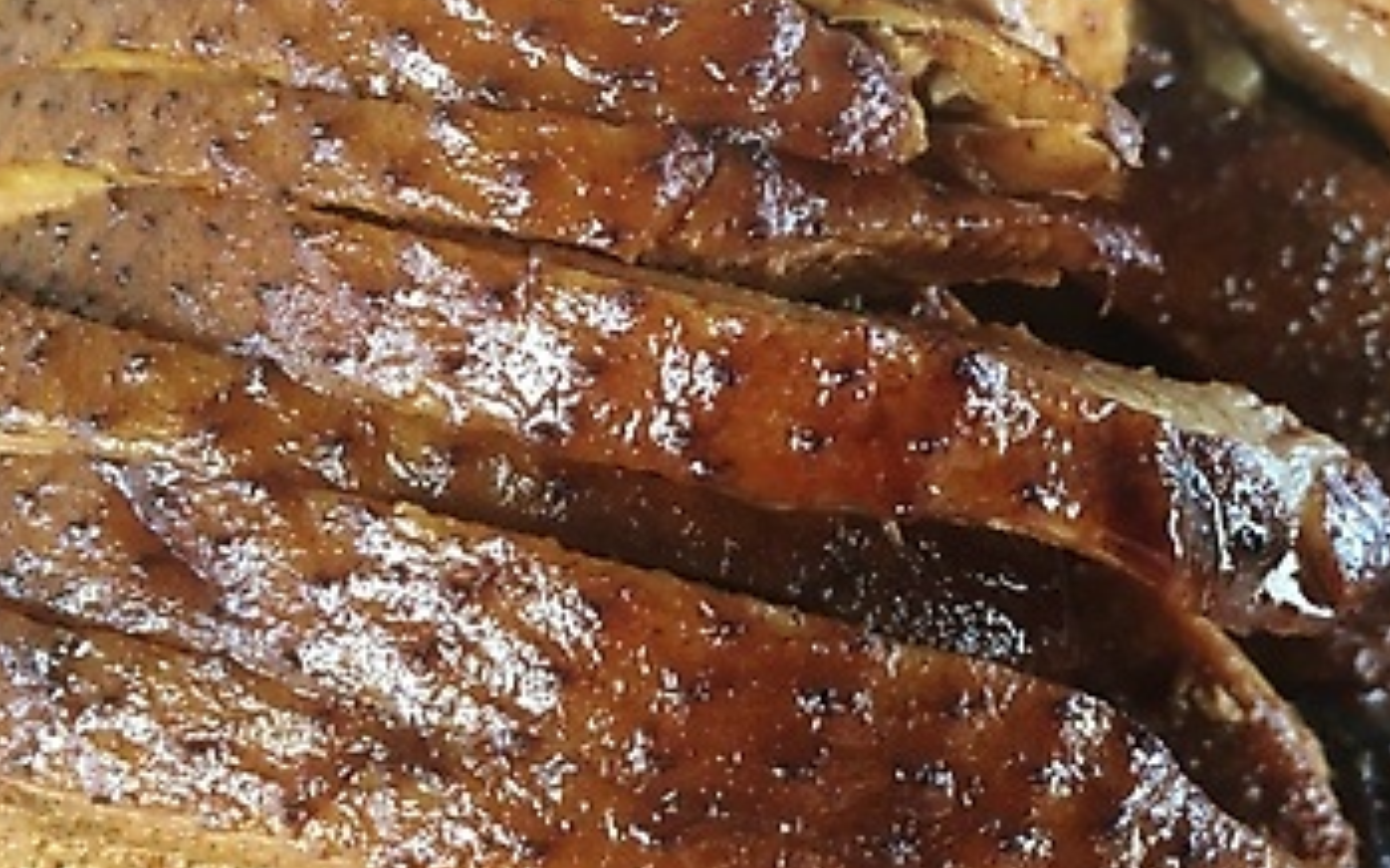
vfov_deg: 27.4
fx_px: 1780
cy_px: 454
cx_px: 1010
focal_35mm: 47
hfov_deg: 41.6
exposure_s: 1/33
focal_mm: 4.15
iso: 100
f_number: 2.2
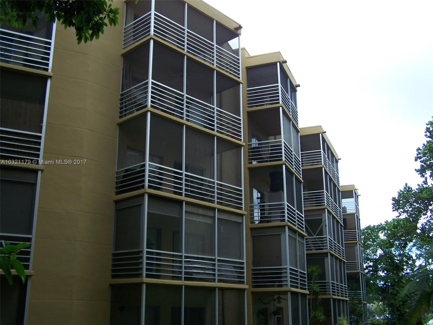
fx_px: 475
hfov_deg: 49.0
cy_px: 162
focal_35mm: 38
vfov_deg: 37.7
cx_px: 216
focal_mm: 6.3
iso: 64
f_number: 2.8
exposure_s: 1/320
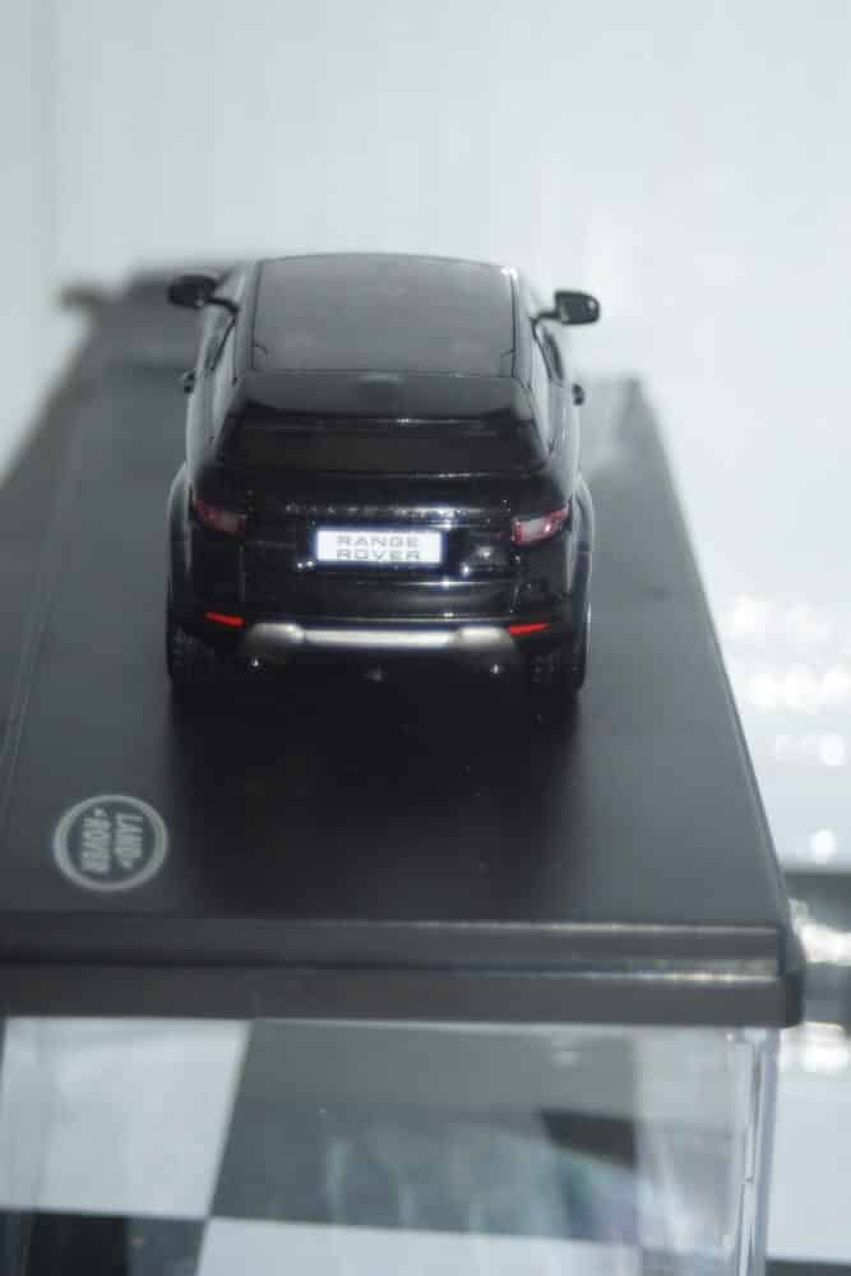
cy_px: 638
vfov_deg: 22.6
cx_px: 426
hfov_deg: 15.2
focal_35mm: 90
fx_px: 3190
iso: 320
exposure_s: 1/160
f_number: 5.6
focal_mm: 60
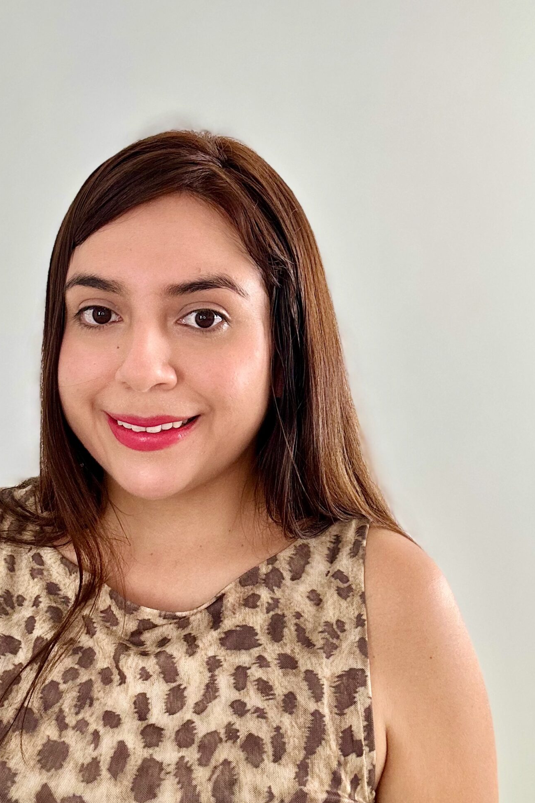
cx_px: 196
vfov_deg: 47.4
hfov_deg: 32.5
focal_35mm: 41
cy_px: 369
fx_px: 914
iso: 50
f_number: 1.9
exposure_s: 1/60
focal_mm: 2.69
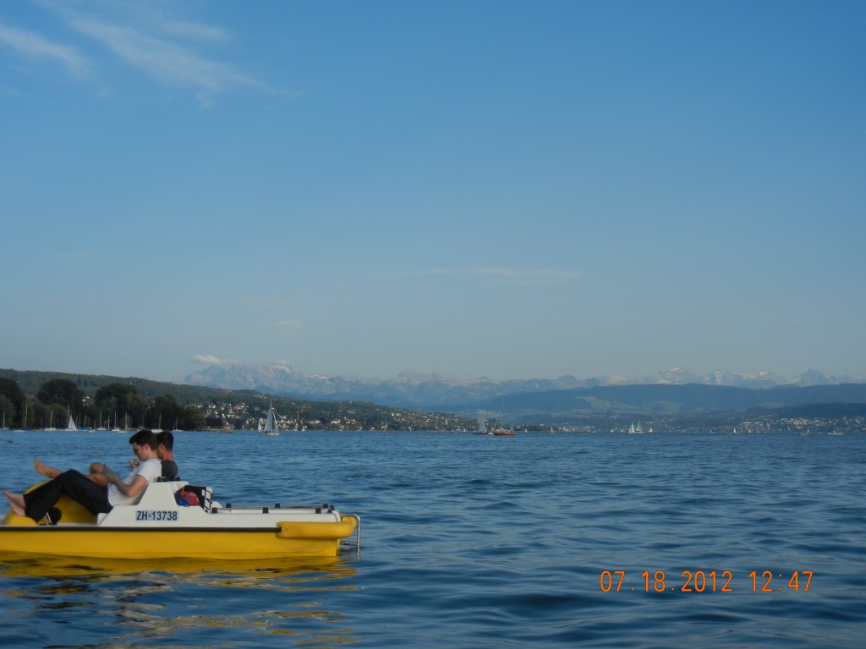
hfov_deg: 32.7
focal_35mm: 59
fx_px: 1476
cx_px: 433
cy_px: 324
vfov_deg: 24.8
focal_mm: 10.6
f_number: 4
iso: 160
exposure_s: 1/1183
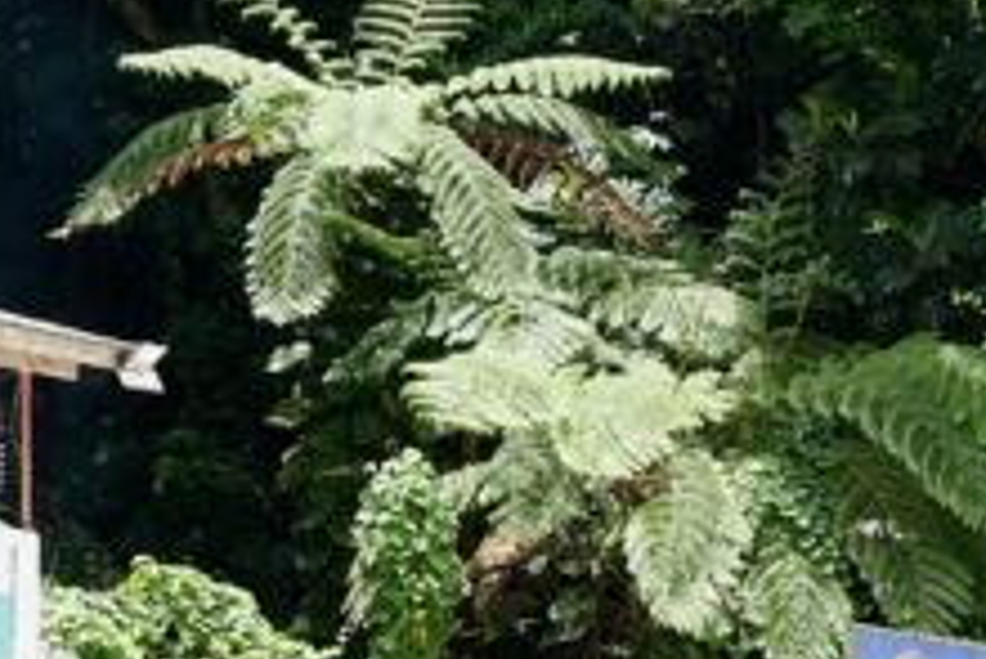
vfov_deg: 8.3
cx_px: 251
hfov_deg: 12.6
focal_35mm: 163
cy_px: 885
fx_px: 4467
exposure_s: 1/640
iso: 640
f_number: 9
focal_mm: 35
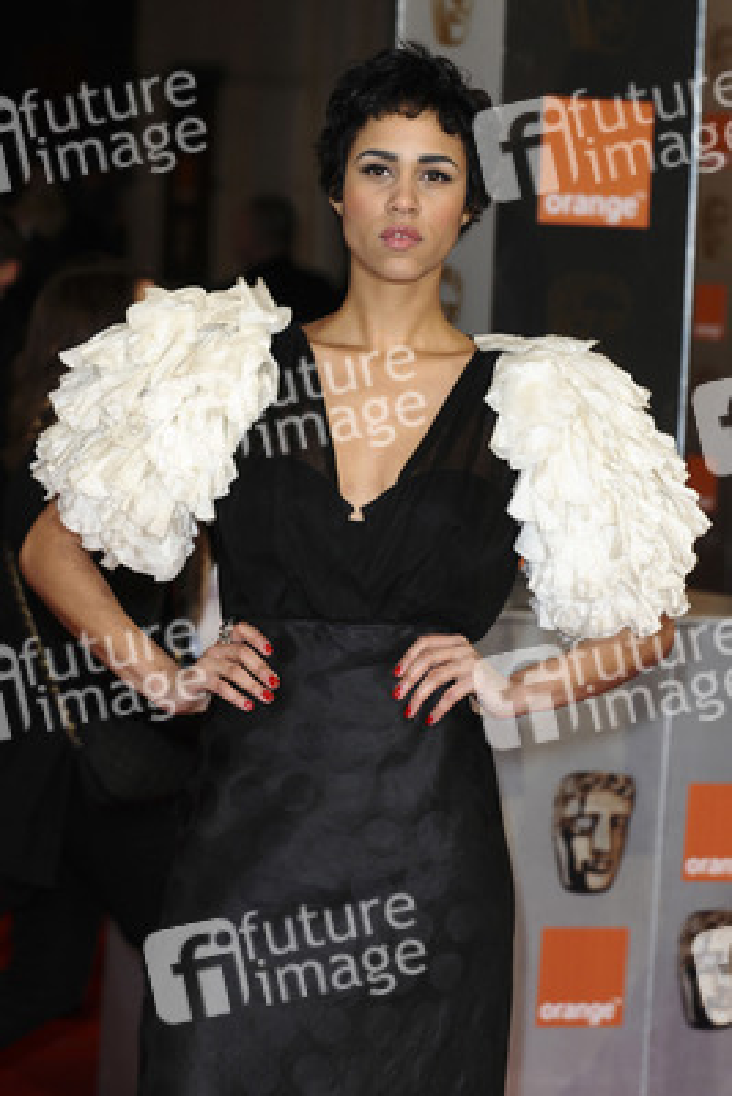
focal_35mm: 150
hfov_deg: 9.2
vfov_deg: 13.7
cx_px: 366
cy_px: 548
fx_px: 4571
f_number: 4.5
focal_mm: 100
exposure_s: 1/200
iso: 320
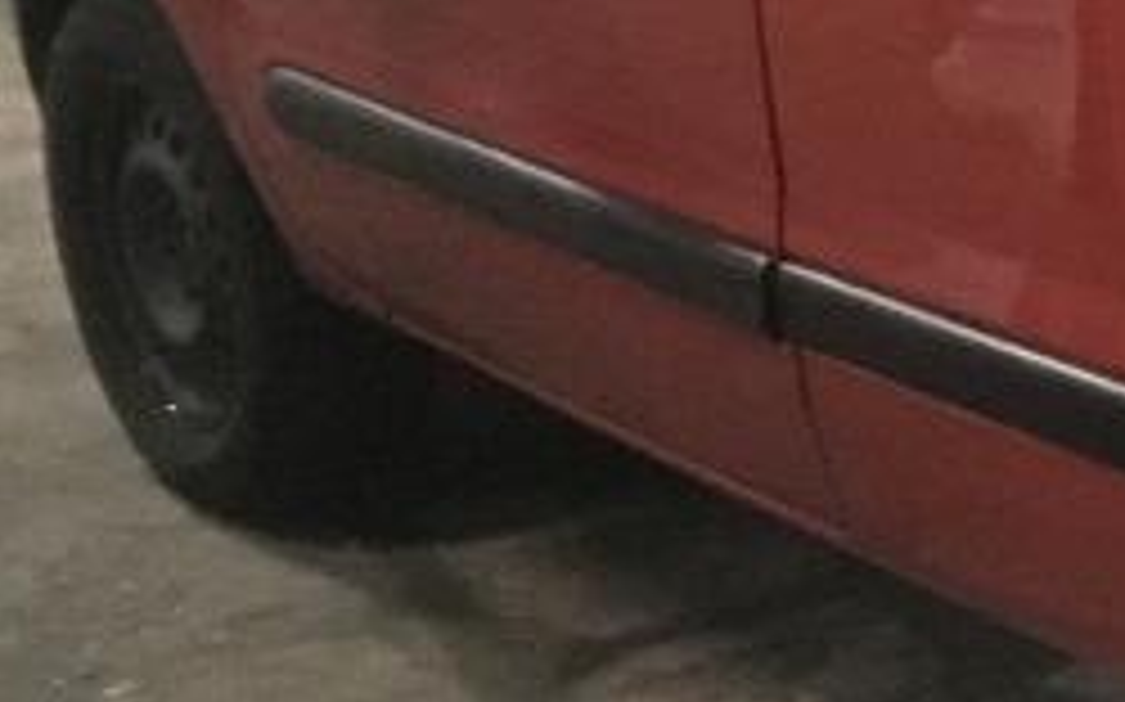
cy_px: -4
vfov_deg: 10.3
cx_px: 2048
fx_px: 3861
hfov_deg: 14.5
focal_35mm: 126
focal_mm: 4.15
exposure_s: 1/15
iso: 1000
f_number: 2.2
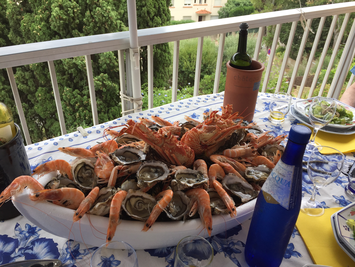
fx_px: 297
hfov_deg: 61.7
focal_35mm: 29
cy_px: 134
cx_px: 178
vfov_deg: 48.2
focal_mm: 4.15
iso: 32
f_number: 2.2
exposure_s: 1/412
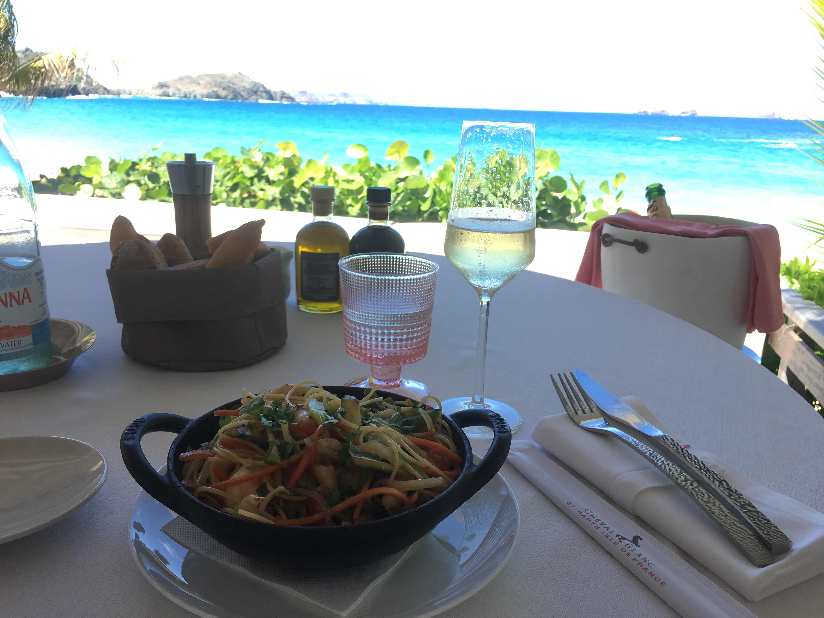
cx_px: 412
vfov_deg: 48.2
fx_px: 690
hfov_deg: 61.7
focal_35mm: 29
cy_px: 309
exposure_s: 1/291
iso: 25
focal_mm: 4.15
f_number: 2.2
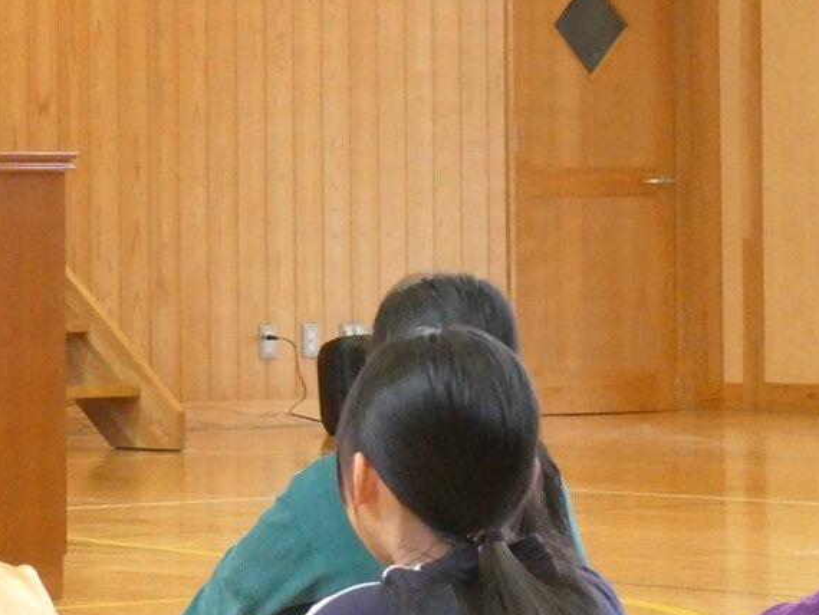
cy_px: 157
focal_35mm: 229
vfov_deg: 6.5
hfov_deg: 8.6
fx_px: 5420
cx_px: 32
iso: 800
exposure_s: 1/60
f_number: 4.8
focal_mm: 15
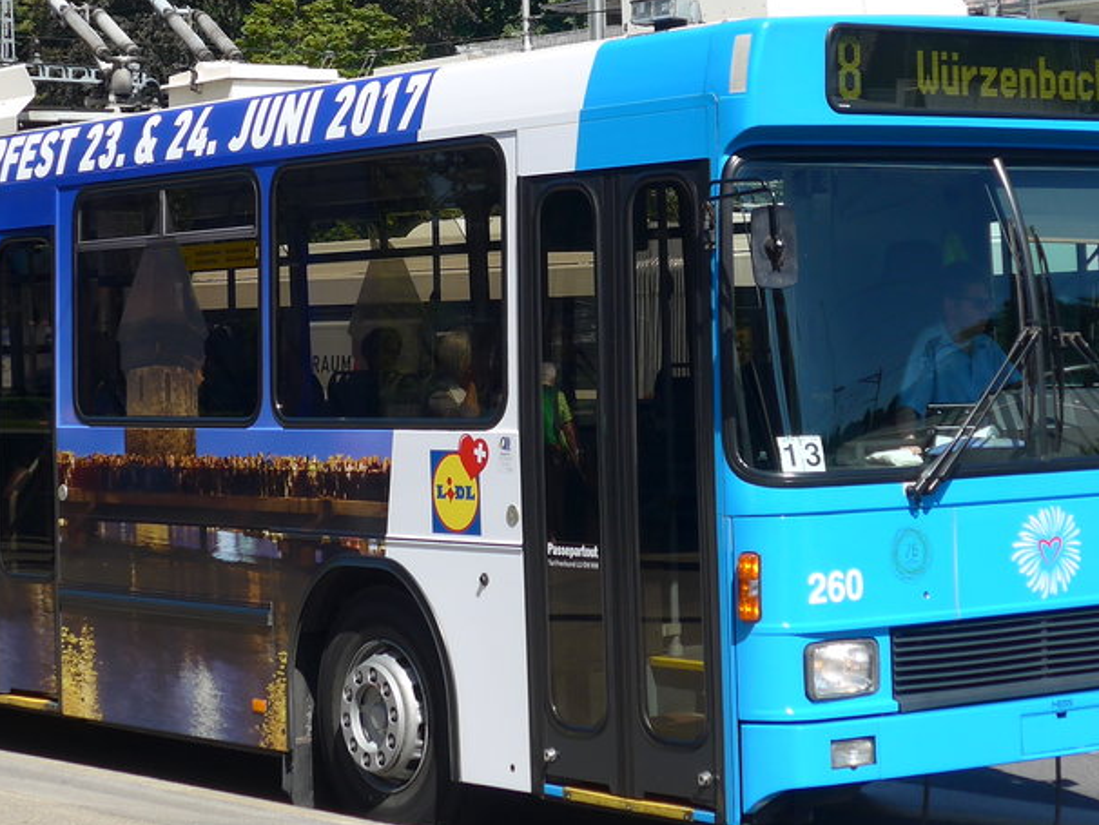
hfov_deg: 20.2
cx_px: 490
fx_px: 3081
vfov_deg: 15.2
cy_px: 214
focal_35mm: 97
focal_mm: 10.1
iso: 80
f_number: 3.2
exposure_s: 1/1000
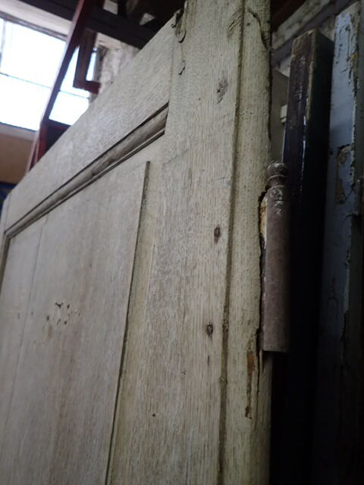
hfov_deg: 54.9
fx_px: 351
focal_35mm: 25
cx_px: 182
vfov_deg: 69.4
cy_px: 242
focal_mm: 4.5
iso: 200
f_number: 2
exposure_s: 1/50
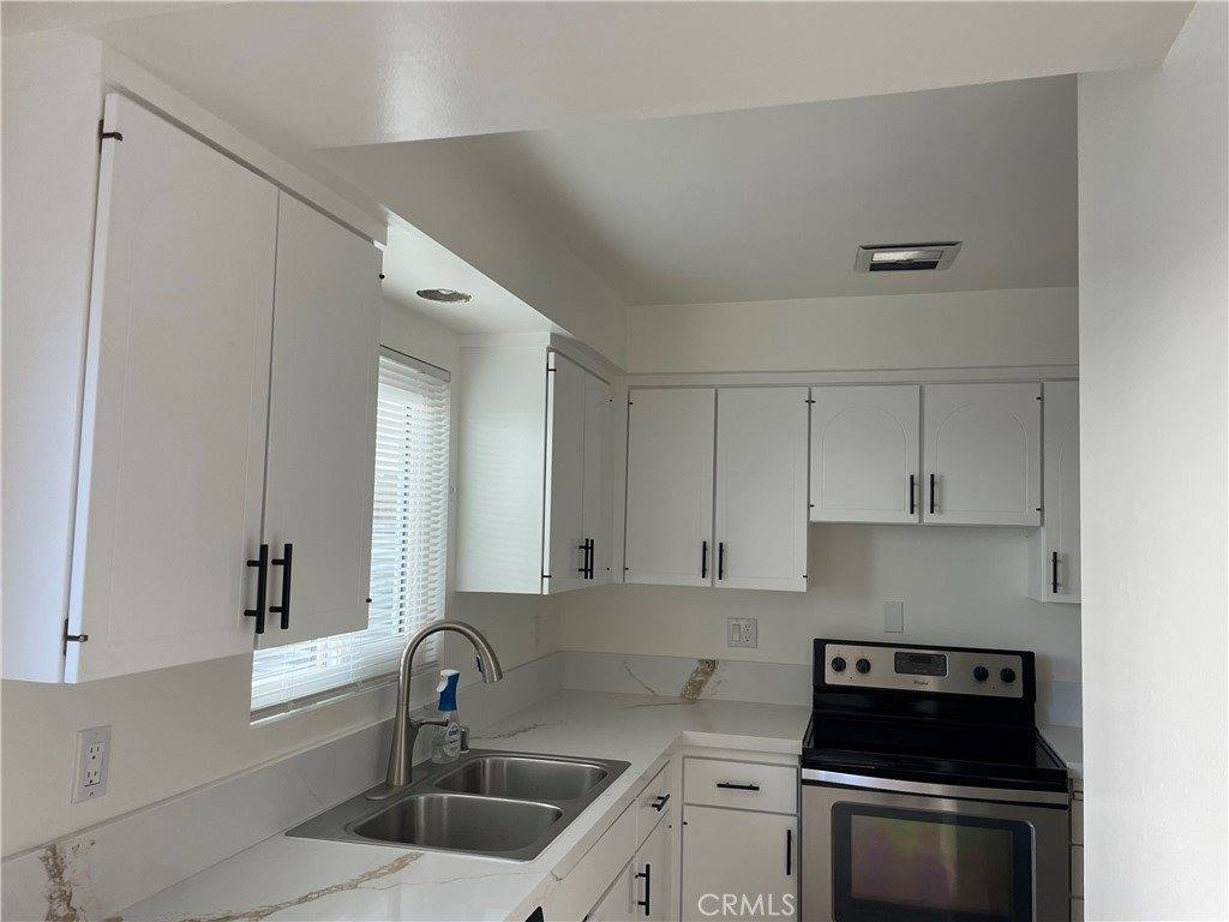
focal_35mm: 26
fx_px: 923
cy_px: 461
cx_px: 614
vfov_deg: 53.1
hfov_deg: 67.3
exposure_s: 1/121
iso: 100
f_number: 1.6
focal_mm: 4.2
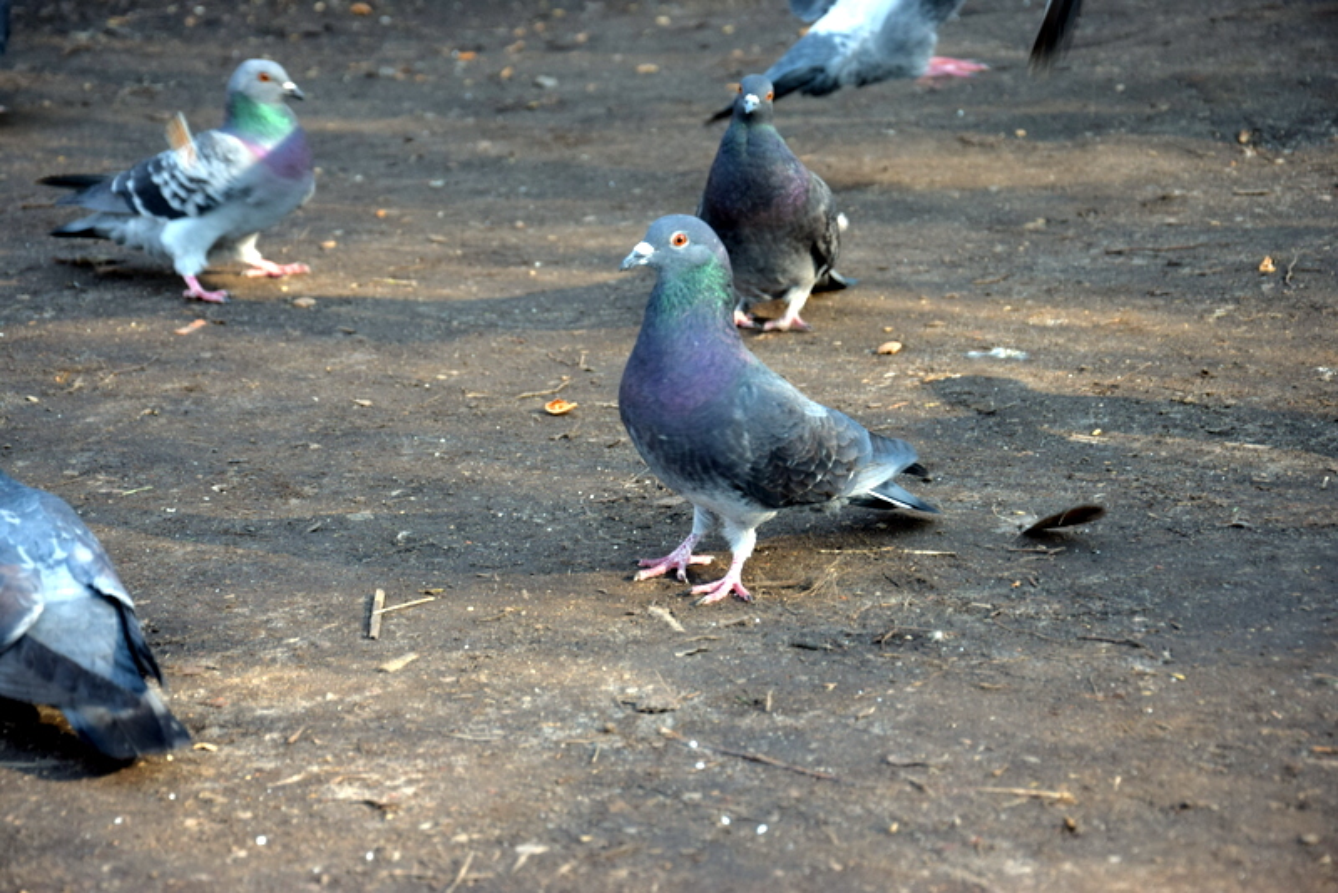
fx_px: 4183
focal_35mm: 112
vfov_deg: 12.2
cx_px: 669
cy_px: 446
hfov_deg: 18.2
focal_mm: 75
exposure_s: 1/125
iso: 360
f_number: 5.3
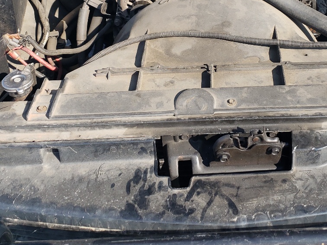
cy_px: 49
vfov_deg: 26.1
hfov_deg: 34.5
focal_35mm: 55
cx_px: 228
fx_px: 520
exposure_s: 1/909
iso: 50
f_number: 1.5
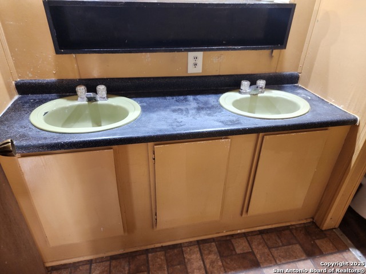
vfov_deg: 58.9
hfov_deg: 73.9
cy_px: 137
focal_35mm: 23
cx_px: 183
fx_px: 243
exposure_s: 1/30
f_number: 1.8
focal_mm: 6.4
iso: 250
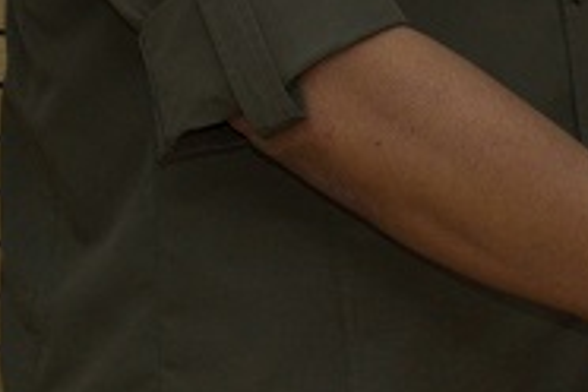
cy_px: -141
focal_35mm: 215
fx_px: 3511
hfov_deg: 8.9
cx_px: 1252
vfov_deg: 6.3
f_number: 5
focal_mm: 40
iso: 200
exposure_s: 1/60
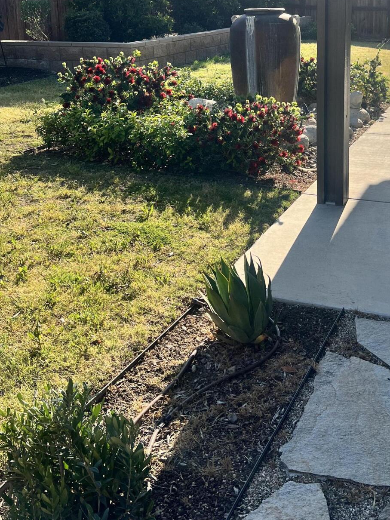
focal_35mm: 43
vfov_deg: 42.2
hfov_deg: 33.3
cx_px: 260
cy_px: 115
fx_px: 646
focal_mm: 5.7
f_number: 1.5
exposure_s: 1/4274
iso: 50
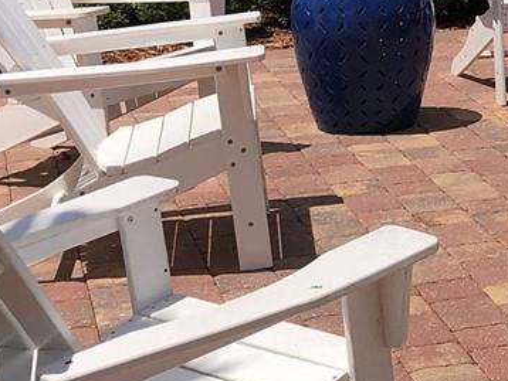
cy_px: -30
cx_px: 674
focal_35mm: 125
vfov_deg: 11.7
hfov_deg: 15.0
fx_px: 1836
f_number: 1.8
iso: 25
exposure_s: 1/3690
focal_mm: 3.99
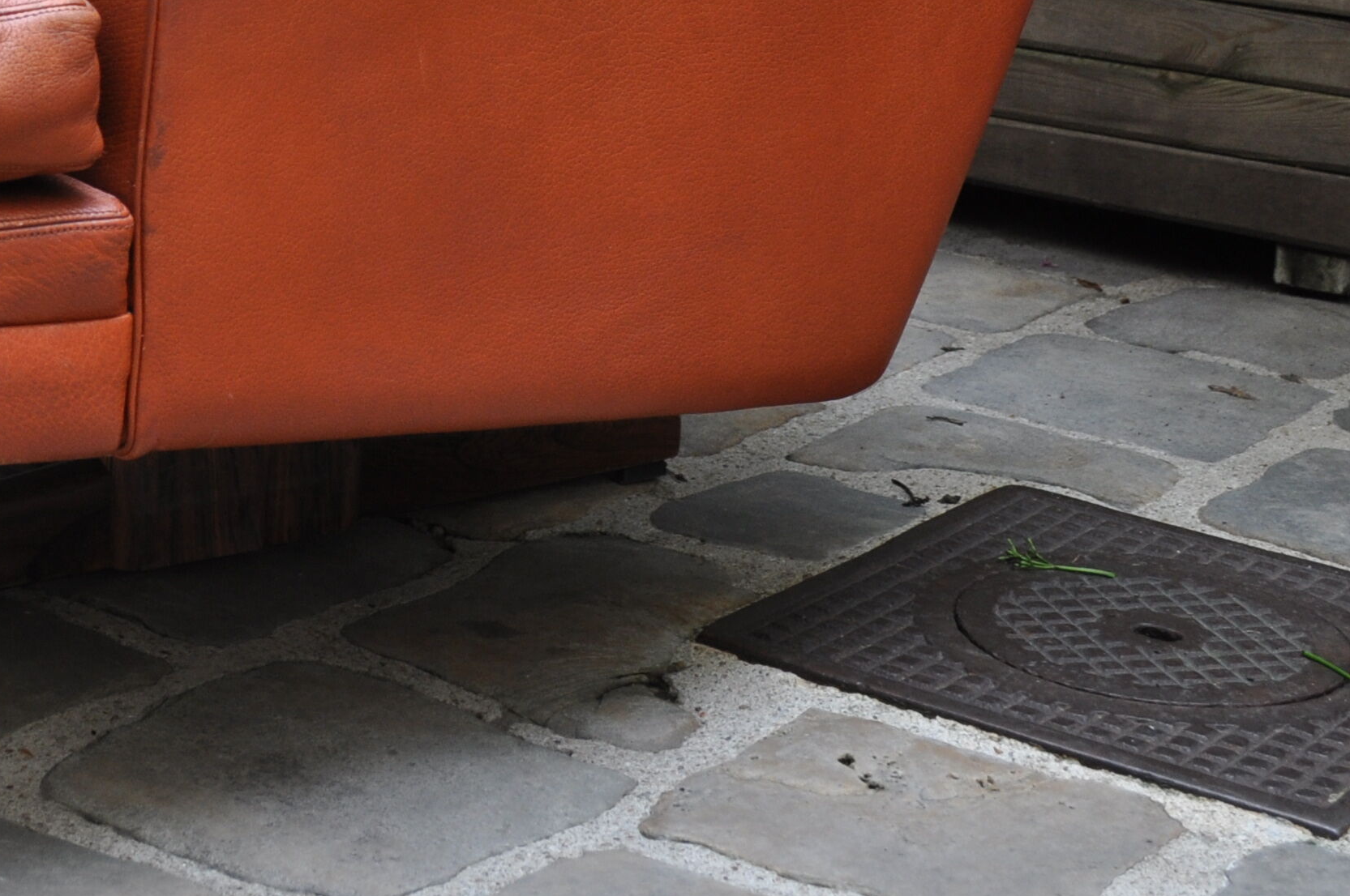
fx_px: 3184
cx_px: 248
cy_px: -196
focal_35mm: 85
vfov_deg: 15.4
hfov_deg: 23.5
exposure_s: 1/125
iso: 320
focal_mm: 22
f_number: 5.6
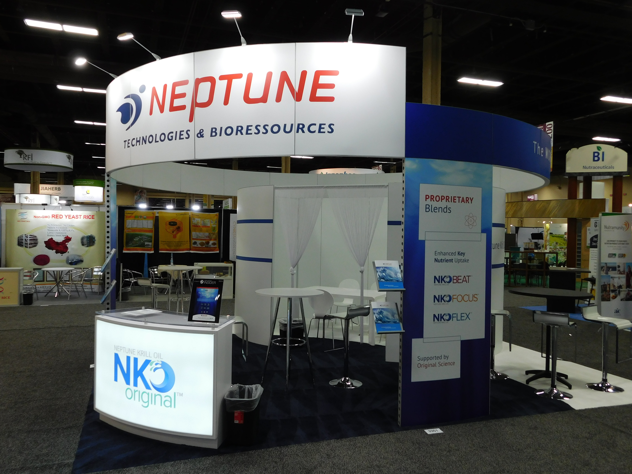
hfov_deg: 63.4
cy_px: 237
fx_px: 511
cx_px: 316
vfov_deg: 49.7
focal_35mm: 28
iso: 125
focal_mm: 4.9
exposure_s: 1/40
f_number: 3.2
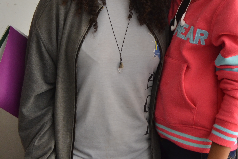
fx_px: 635
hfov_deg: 21.2
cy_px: 17
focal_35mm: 96
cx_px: 157
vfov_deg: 14.1
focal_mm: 24
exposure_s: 1/50
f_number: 4
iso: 400
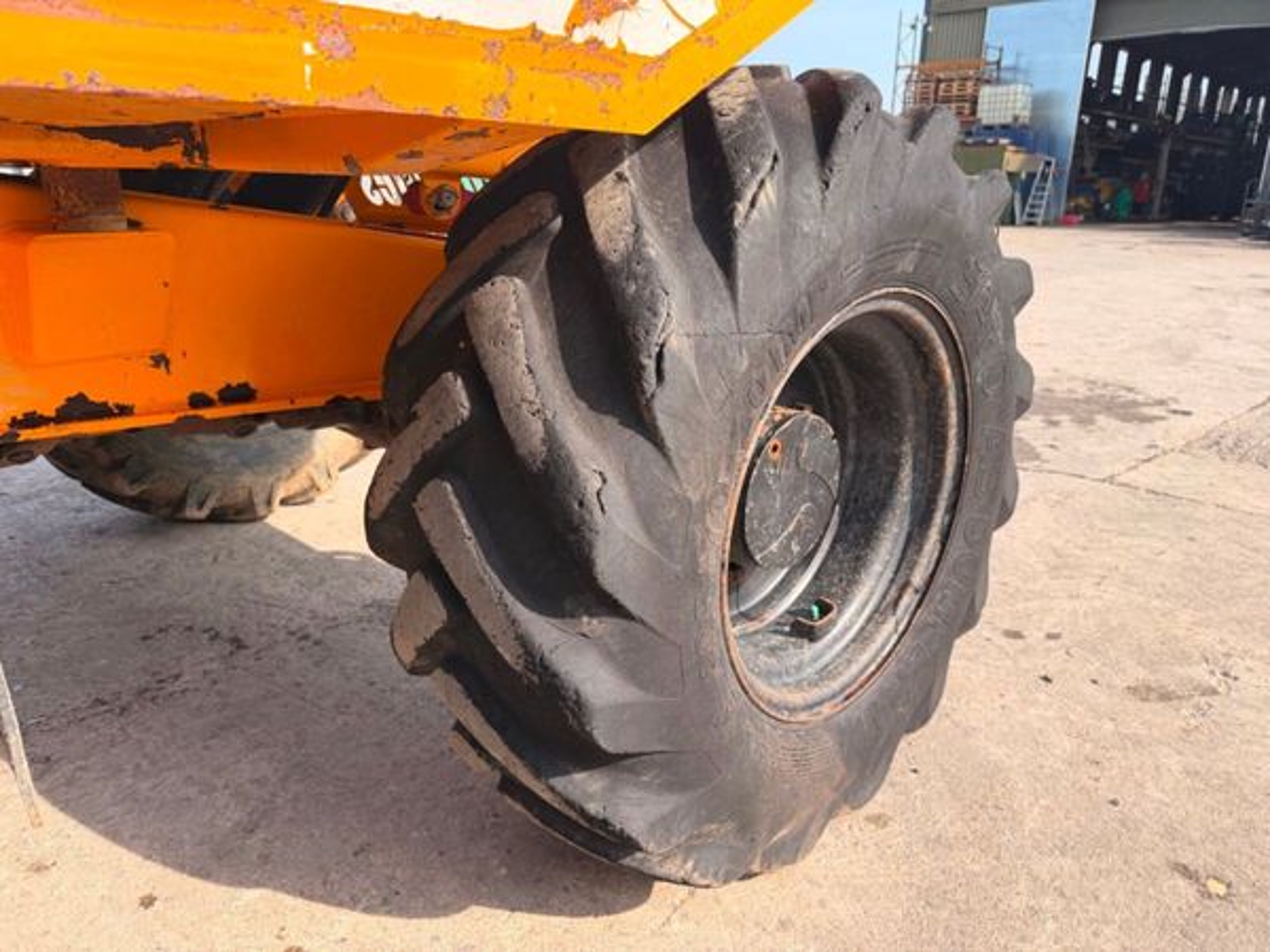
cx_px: 635
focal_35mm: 24
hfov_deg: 71.6
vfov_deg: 56.8
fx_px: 881
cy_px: 476
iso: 100
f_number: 1.78
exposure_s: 1/1855
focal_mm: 6.76
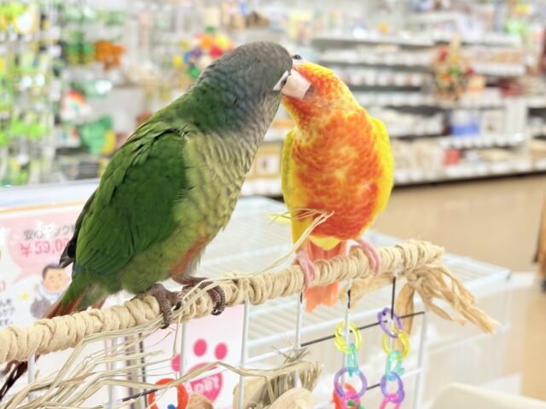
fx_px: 820
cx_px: 273
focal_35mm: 52
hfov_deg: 36.8
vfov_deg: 28.0
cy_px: 204
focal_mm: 5.96
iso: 64
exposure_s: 1/50
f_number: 1.6
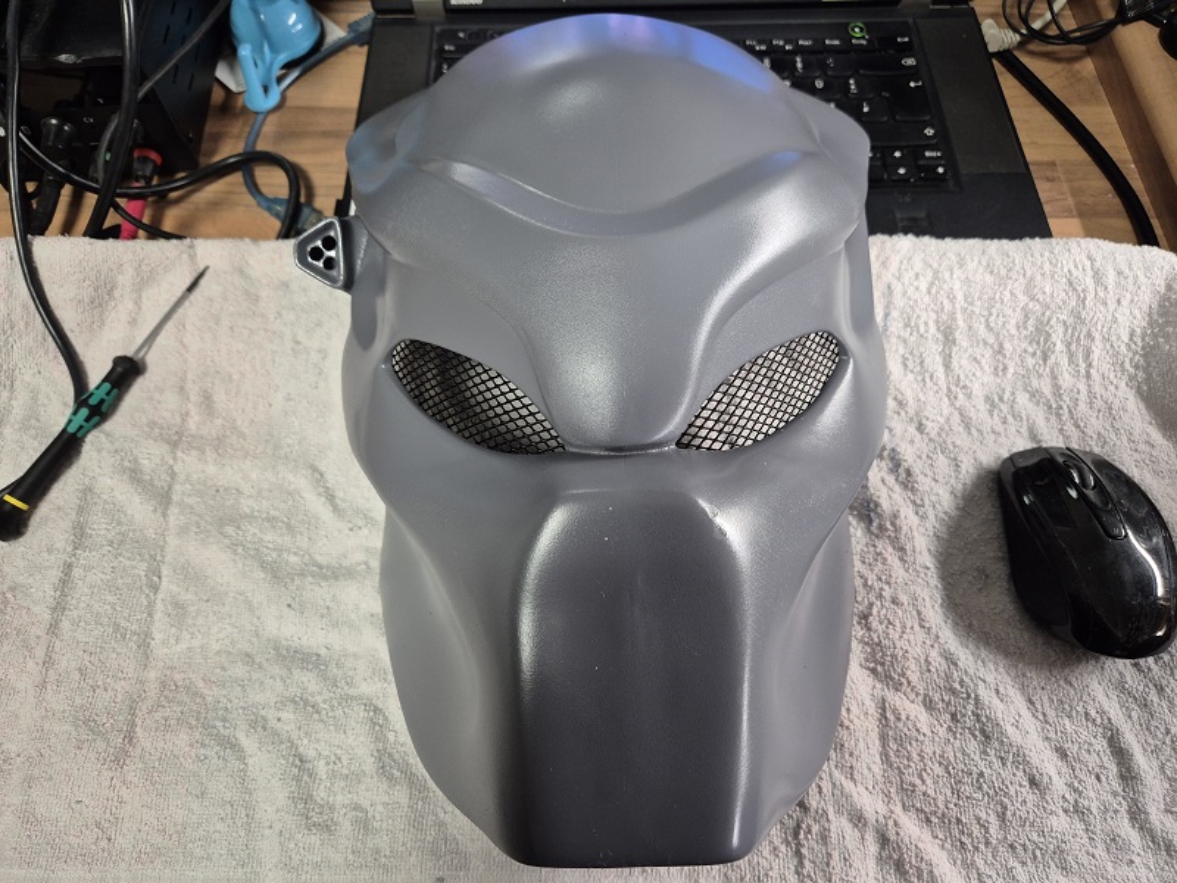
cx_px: 588
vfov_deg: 58.9
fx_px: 782
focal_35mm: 23
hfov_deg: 73.9
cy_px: 442
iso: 400
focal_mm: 5.4
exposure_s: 1/100
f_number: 1.8
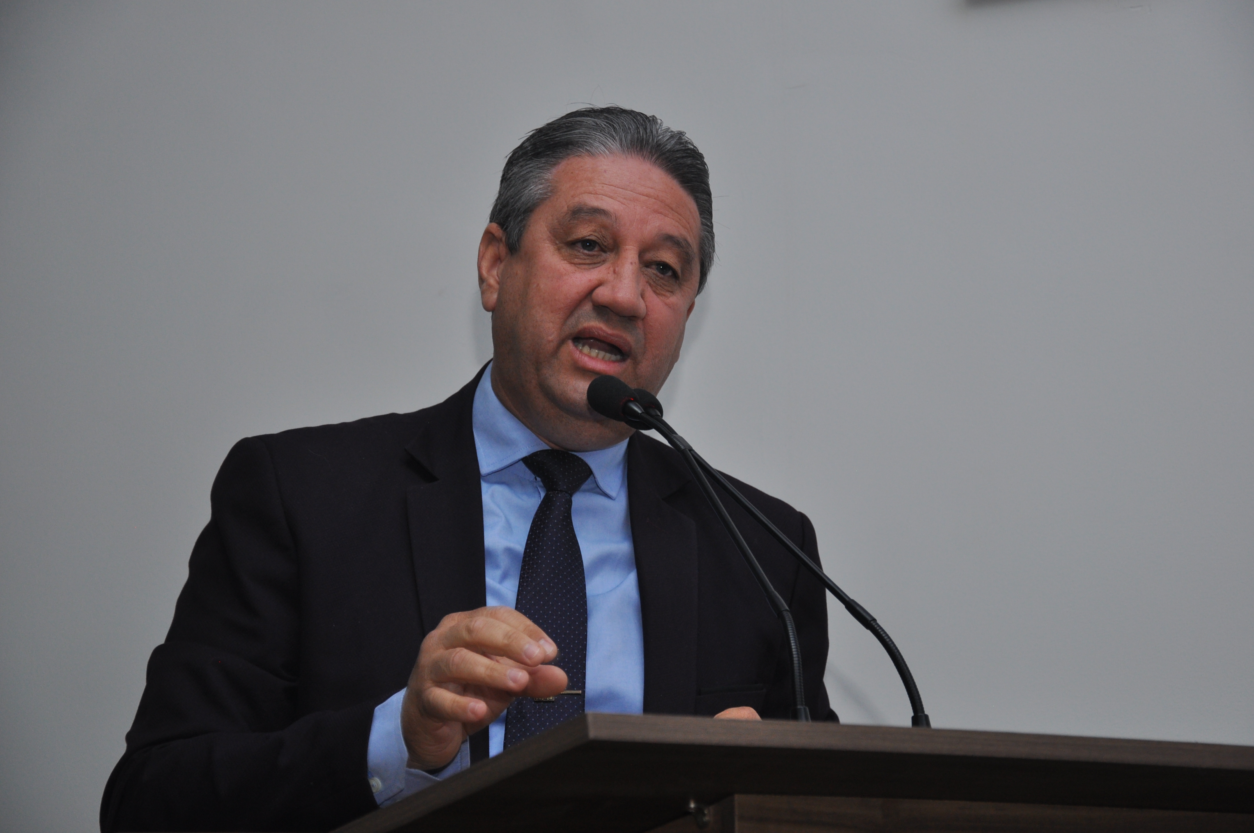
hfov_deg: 21.9
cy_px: 416
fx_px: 3236
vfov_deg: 14.7
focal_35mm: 93
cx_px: 627
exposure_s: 1/60
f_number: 5.3
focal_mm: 62
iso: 400
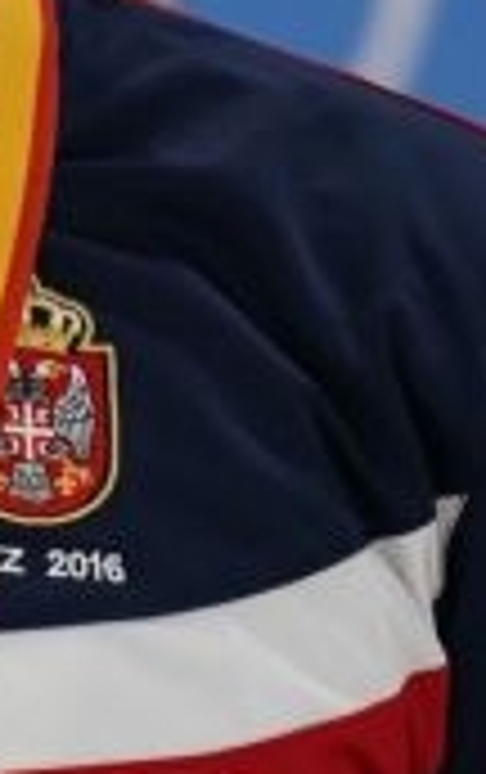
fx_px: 29950
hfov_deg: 0.9
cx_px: -428
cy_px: 850
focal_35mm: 1418
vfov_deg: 1.5
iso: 1000
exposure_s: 1/320
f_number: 2.8
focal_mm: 200
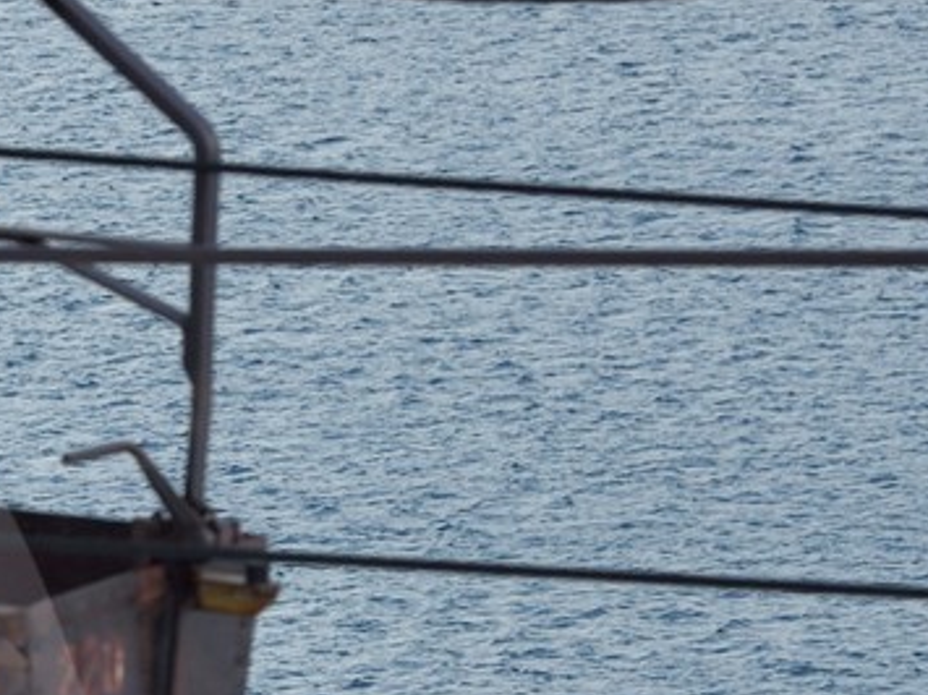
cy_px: 1006
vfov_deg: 2.1
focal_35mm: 714
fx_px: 19135
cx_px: -954
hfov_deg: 2.8
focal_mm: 165
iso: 200
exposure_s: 1/50
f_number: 7.1
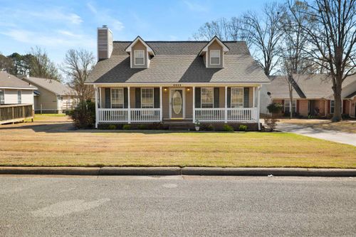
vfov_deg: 37.8
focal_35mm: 35
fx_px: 346
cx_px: 178
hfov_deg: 54.5
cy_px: 118
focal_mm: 35
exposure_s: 1/250
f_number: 6.3
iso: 100
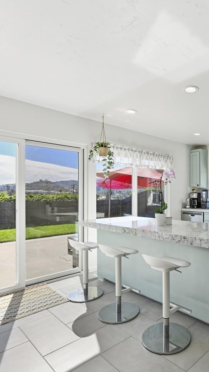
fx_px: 227
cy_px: 191
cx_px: 170
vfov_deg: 78.7
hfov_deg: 46.7
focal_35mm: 23
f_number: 8
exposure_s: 1/640
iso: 320
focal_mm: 14
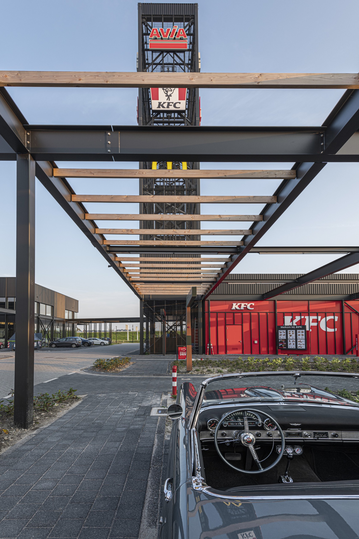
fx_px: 269
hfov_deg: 67.4
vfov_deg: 90.0
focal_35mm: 18
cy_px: 270
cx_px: 180
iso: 100
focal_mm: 18
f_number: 7.1
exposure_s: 1/80
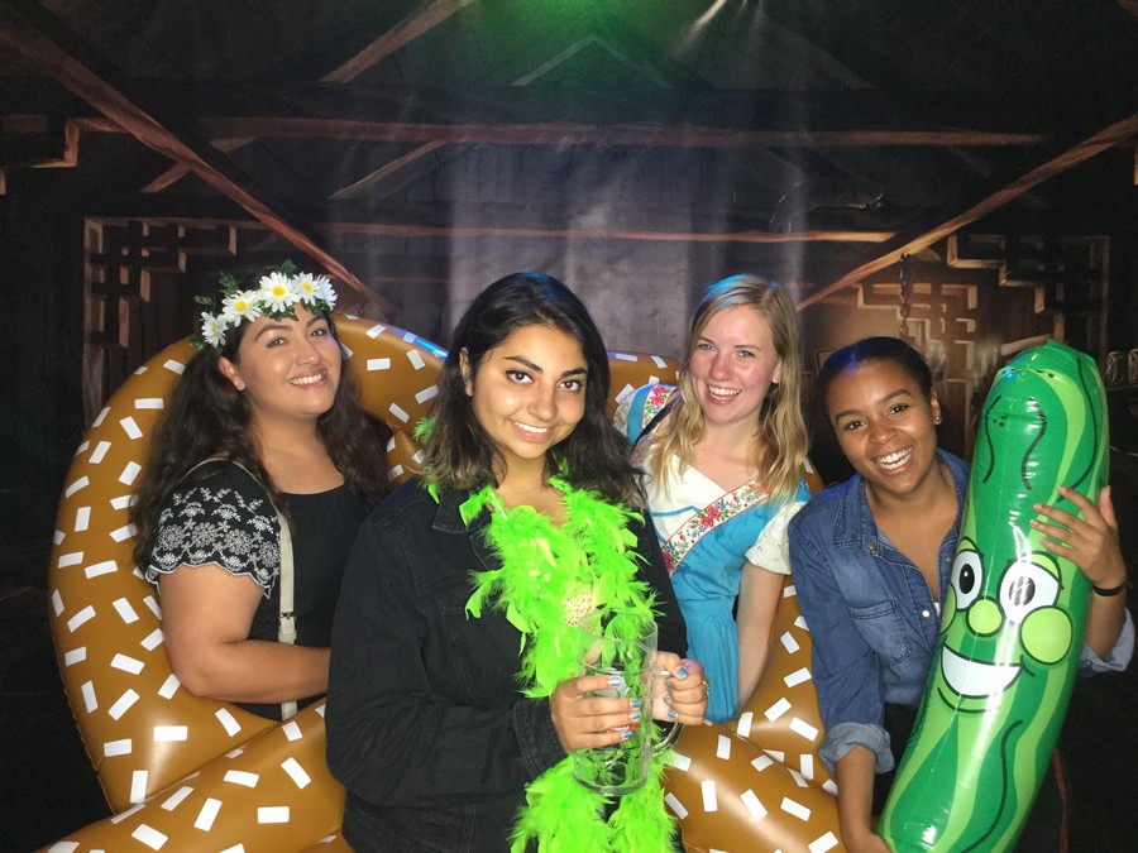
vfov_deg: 45.4
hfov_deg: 58.4
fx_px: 1019
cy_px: 426
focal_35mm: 31
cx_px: 569
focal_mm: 3.3
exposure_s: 1/30
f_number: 2.4
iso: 100
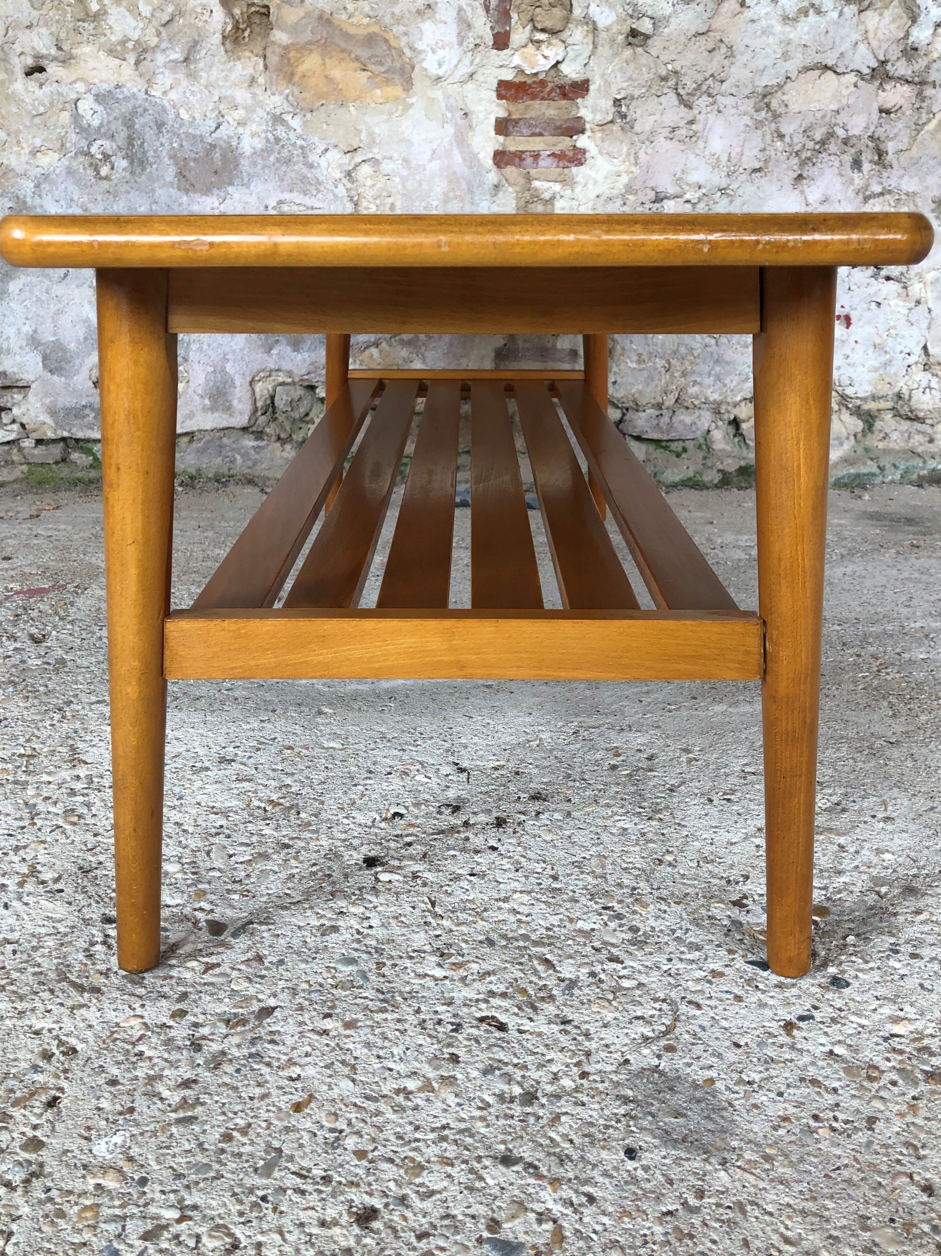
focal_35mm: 28
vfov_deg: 63.4
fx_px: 1015
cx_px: 470
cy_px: 628
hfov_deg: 49.7
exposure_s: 1/120
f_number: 1.8
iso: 40
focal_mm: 3.99
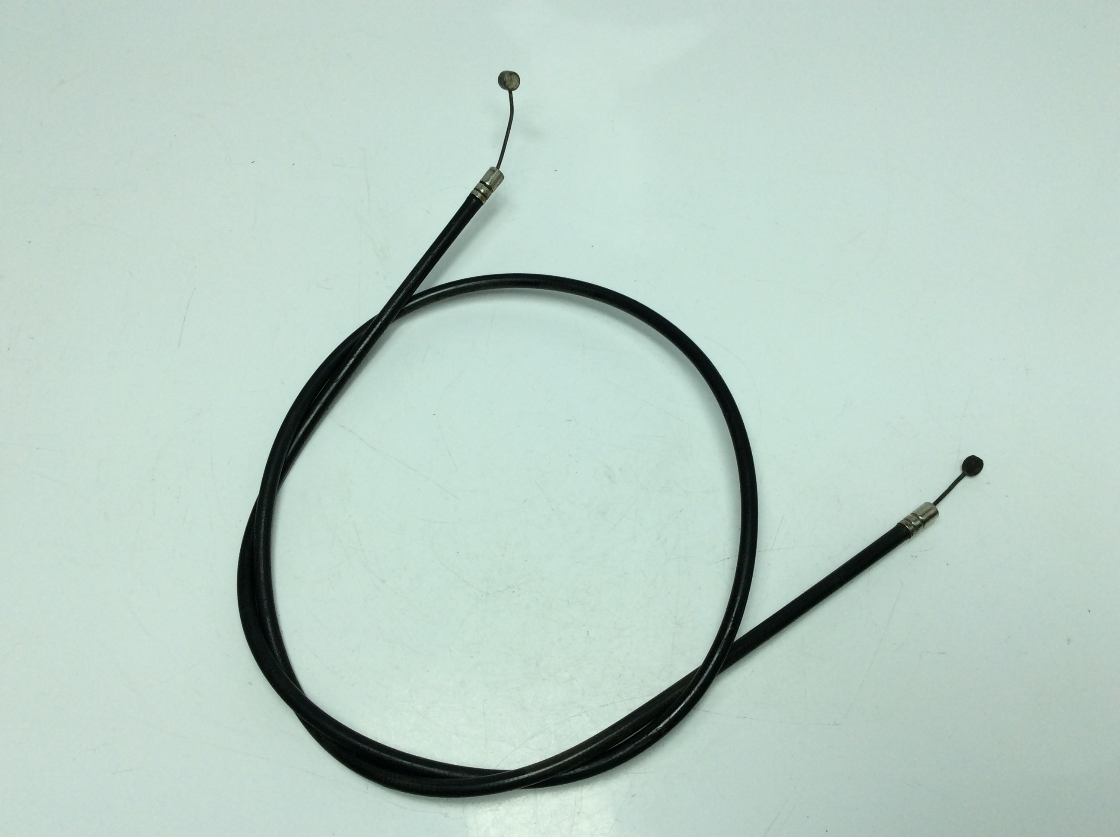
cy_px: 418
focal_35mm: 32
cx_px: 560
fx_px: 1034
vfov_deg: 44.1
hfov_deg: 56.9
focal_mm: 3.3
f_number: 2.4
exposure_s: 1/665
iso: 32
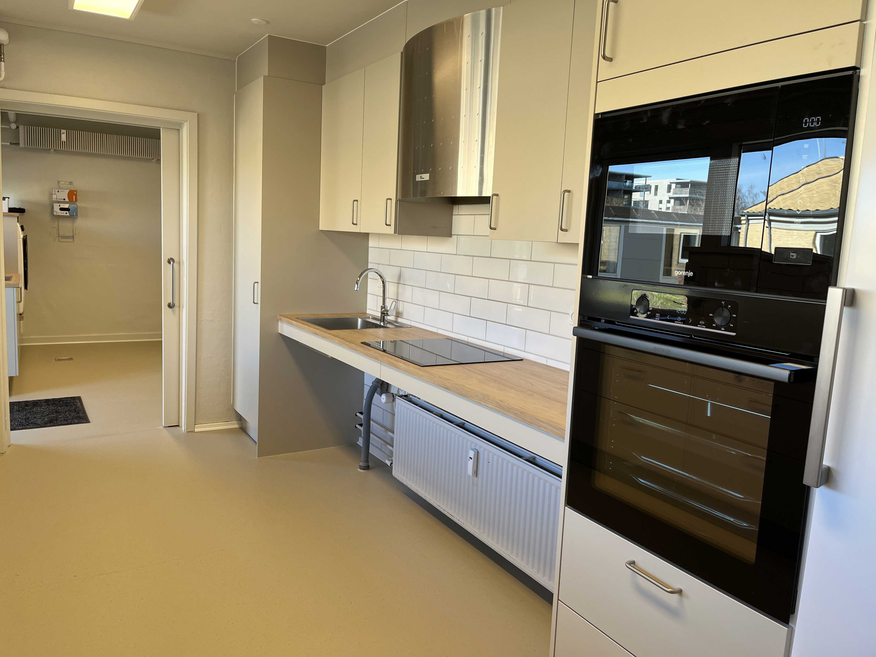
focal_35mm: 26
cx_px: 438
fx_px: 658
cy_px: 328
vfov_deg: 53.1
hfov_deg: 67.3
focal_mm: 5.1
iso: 50
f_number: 1.6
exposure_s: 1/122
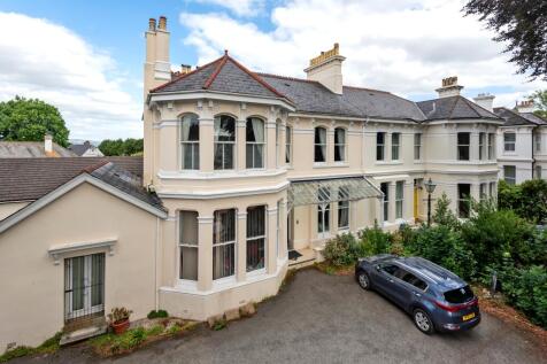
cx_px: 274
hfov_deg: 96.8
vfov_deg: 73.7
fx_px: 243
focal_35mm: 16
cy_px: 182
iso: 400
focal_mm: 16
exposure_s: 1/640
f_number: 6.3
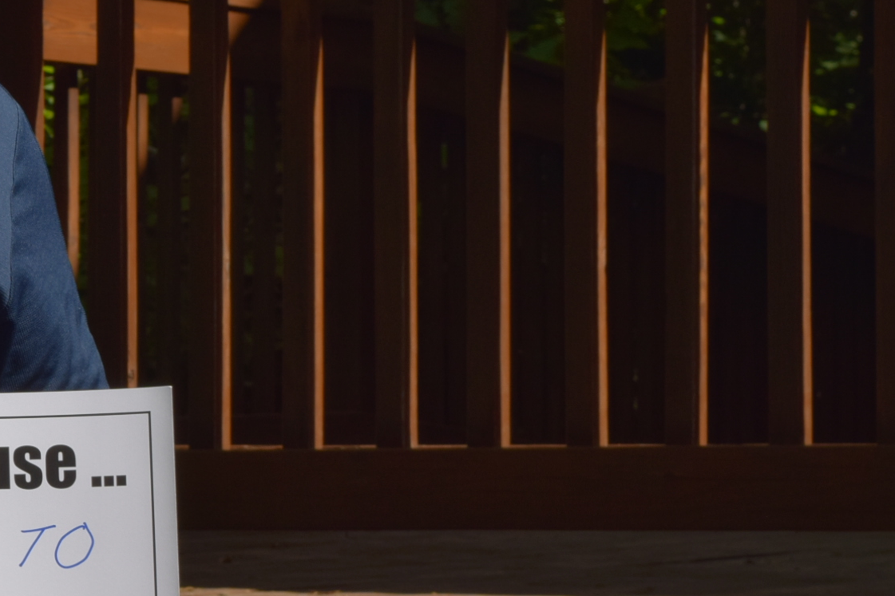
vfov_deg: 6.2
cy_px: 146
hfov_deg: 9.2
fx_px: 5477
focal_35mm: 220
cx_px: -234
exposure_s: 1/200
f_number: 14
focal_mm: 55
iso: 100
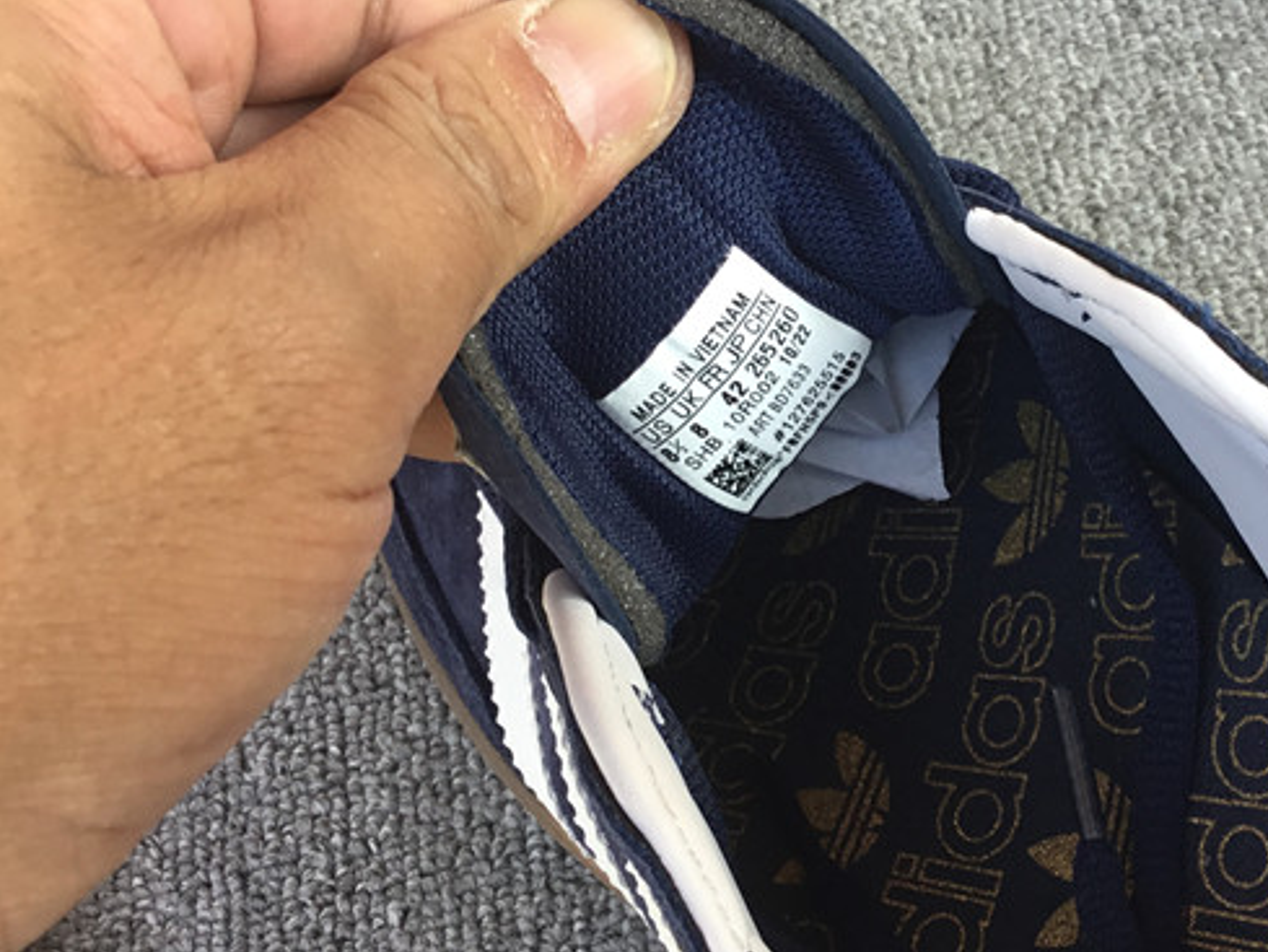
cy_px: 375
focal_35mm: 57
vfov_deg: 25.6
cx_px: 853
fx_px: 2088
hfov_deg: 33.5
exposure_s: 1/100
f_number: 2.4
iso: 25
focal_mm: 3.3
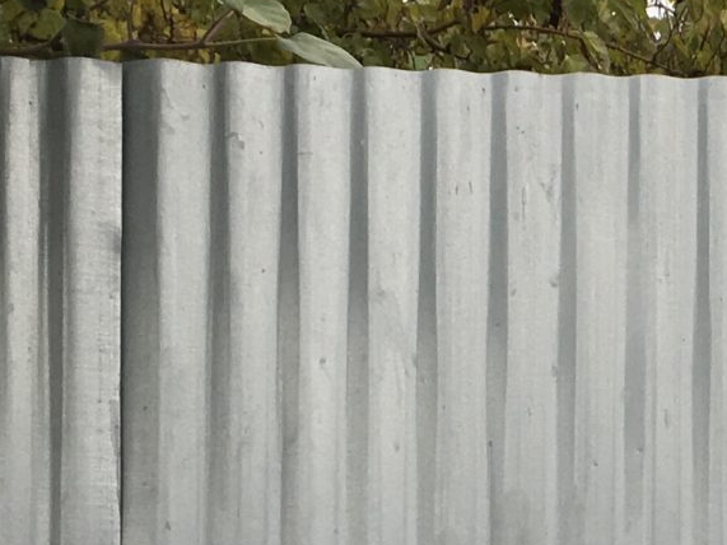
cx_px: 1016
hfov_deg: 14.4
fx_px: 2730
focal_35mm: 130
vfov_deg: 11.1
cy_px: 722
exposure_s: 1/278
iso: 25
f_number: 2.2
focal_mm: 4.15
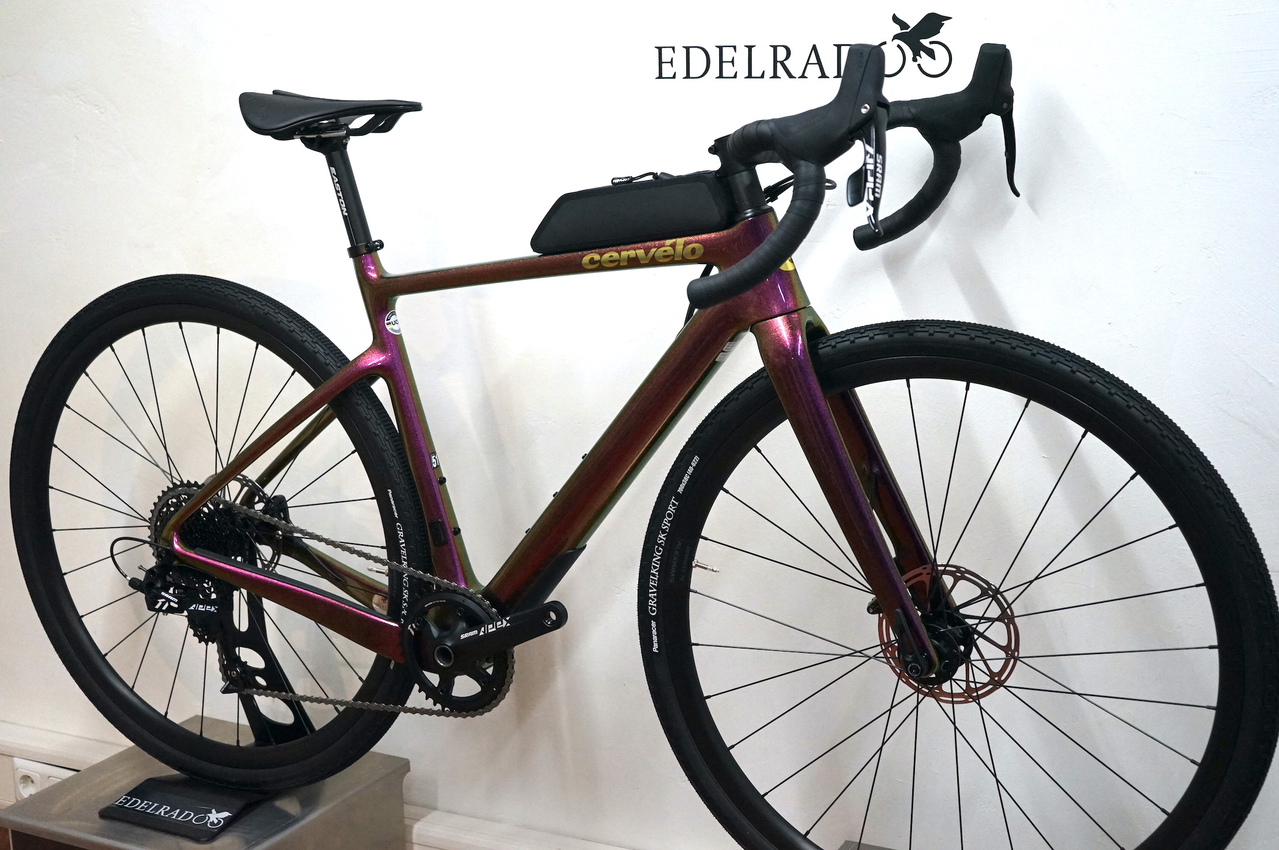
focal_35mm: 49
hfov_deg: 40.4
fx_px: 1739
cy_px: 425
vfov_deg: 27.5
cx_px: 640
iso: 2500
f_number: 4.5
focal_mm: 49
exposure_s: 1/160
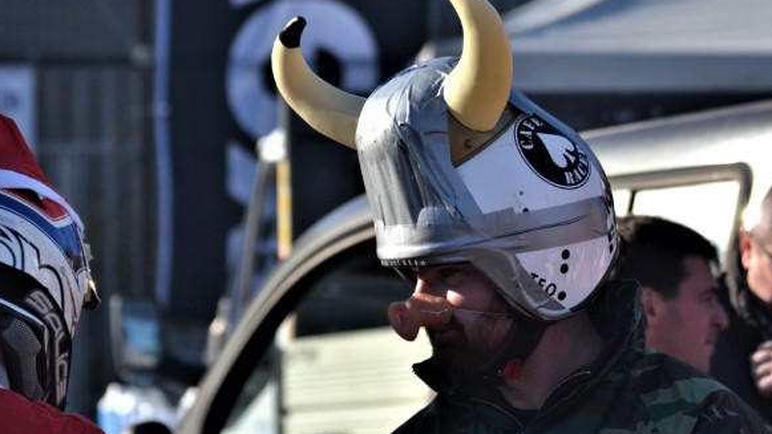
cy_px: 257
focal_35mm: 253
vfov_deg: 4.8
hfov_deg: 8.5
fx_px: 5180
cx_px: 452
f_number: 6.3
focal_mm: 130
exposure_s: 1/1600
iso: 400
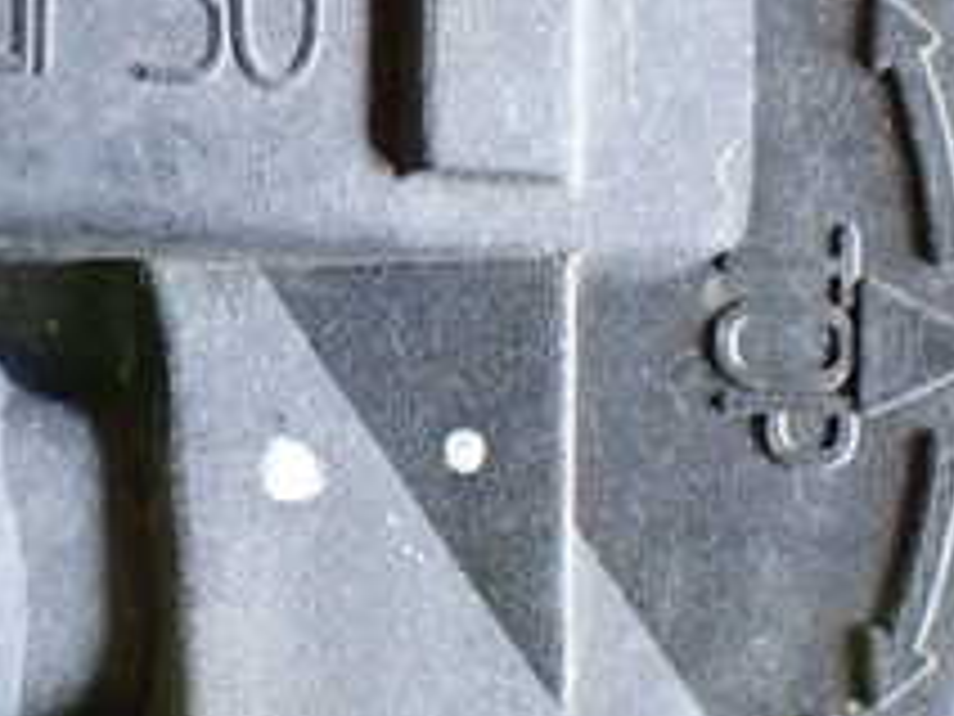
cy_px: 288
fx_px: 2343
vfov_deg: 17.4
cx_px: 45
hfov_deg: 22.3
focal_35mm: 85
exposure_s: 1/50
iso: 800
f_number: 2.3
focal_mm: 5.4
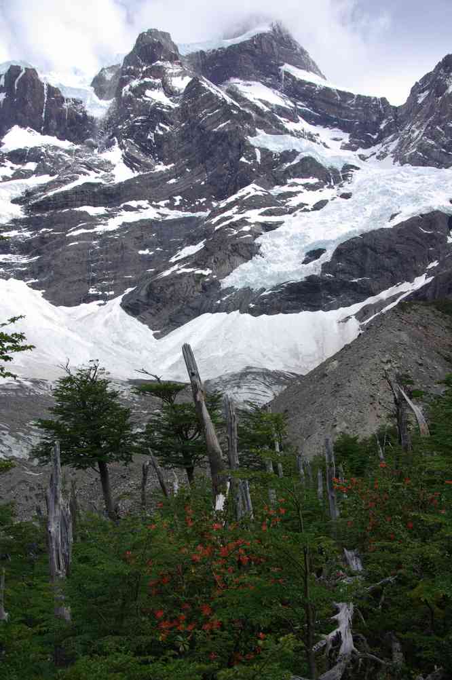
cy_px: 340
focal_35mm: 33
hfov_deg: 39.9
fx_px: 623
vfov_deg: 57.3
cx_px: 226
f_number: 6.7
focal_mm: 21.9
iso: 100
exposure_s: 1/350
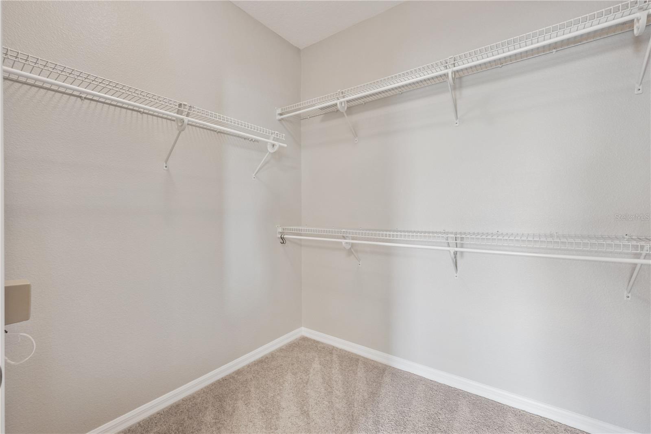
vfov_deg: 75.5
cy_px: 217
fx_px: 280
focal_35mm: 16
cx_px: 326
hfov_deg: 98.6
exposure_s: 1/4
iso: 200
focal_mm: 15.5
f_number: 9
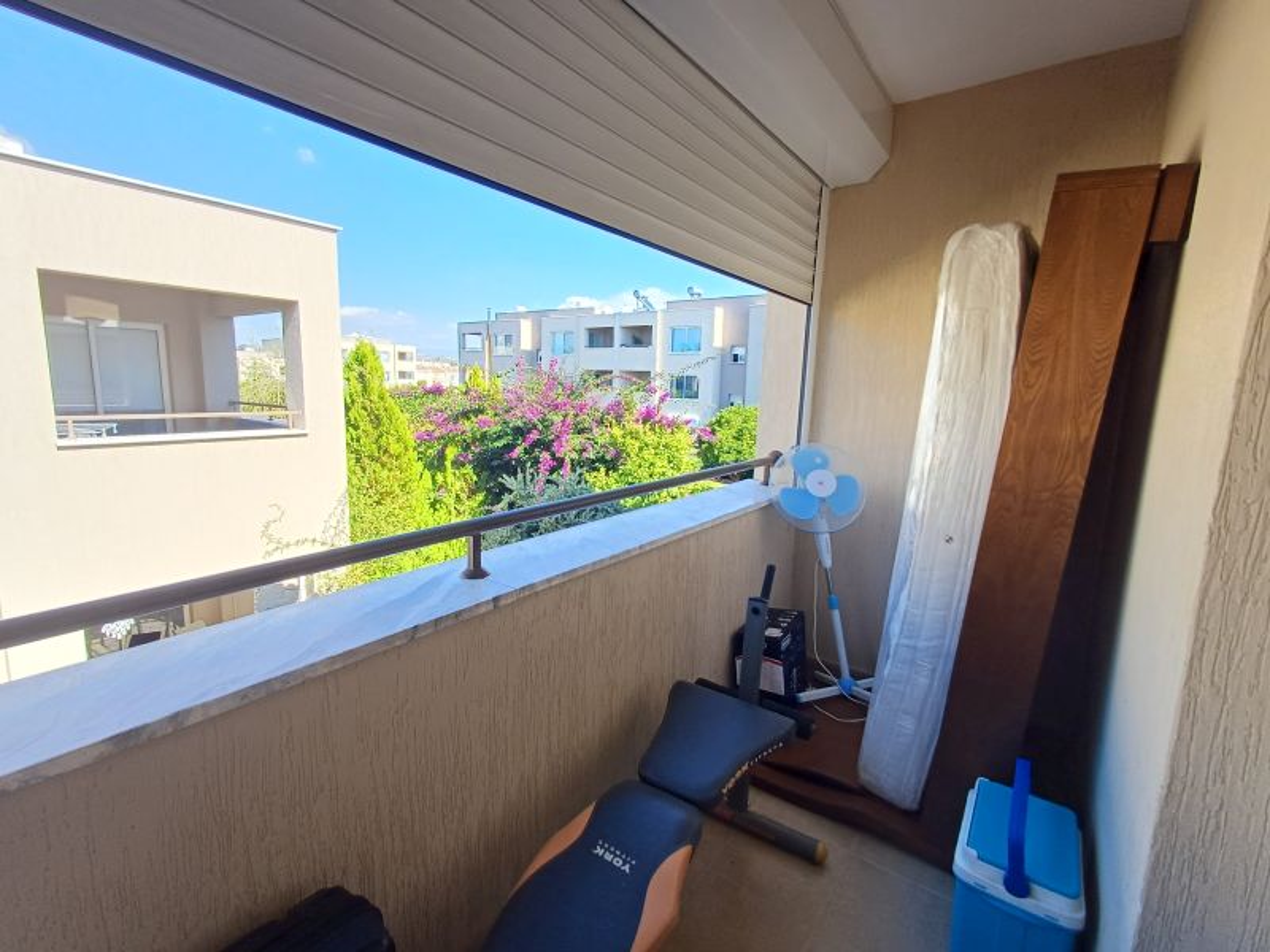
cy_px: 476
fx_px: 587
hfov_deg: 94.5
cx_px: 635
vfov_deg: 78.1
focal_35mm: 16
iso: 40
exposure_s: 1/275
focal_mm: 1.64
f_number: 2.2
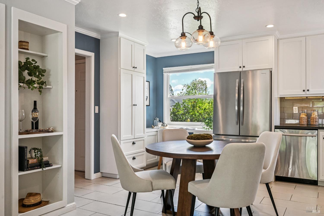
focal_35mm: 30
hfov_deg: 61.9
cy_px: 108
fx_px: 270
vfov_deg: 43.6
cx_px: 162
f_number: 13
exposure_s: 1/160
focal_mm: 30
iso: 1600
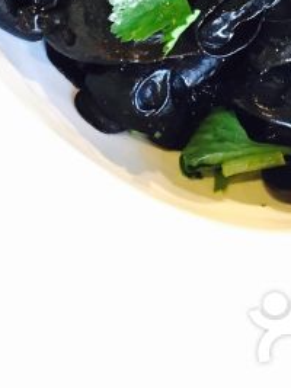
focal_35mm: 76
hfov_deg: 19.2
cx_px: 232
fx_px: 853
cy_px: -106
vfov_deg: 23.0
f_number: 2.2
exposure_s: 1/17
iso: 500
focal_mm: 4.15
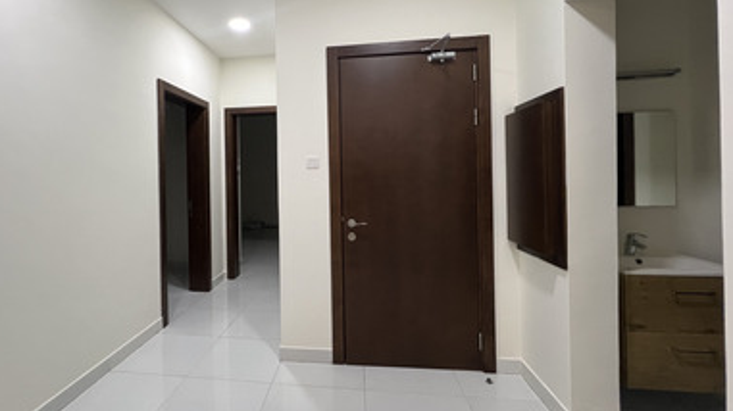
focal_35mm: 17
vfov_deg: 63.5
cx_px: 305
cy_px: 174
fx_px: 330
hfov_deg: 95.1
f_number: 1.8
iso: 160
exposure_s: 1/50
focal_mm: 1.57
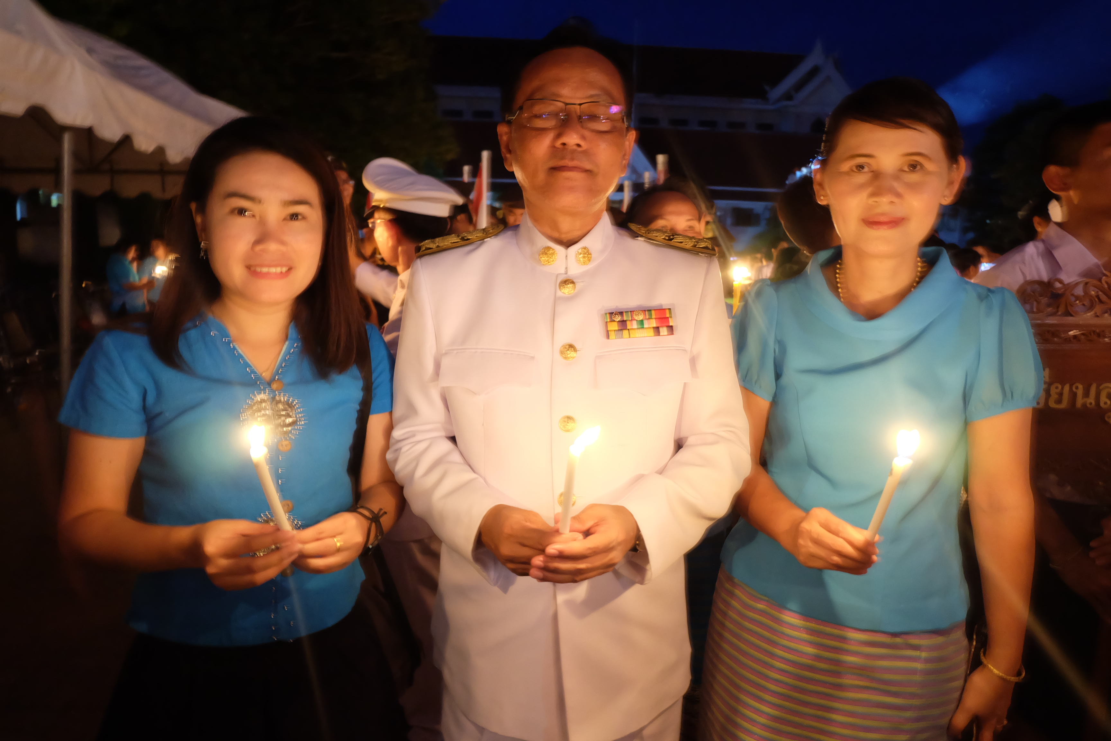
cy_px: 370
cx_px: 556
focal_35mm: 24
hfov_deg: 73.7
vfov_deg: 53.1
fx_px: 741
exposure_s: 1/6
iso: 3200
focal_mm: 16
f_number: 4
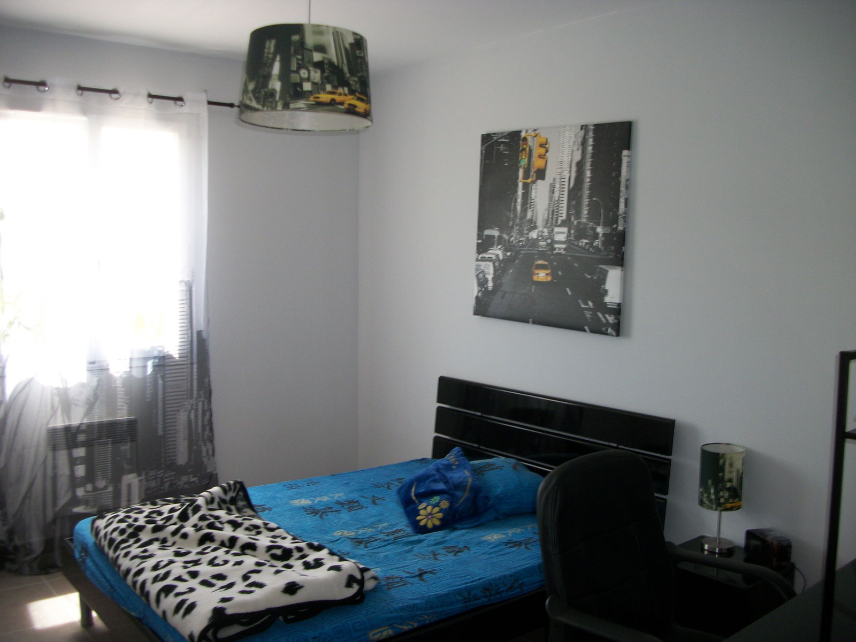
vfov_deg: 44.2
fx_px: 791
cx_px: 428
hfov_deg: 56.8
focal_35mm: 32
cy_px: 321
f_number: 2.9
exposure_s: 1/60
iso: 80
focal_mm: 5.7
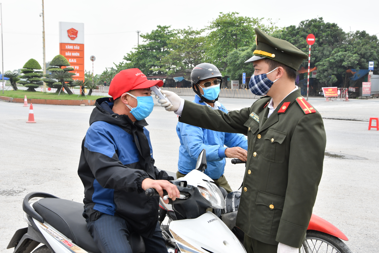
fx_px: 537
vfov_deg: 26.5
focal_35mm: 51
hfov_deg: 38.9
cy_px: 126
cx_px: 190
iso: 400
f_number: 10
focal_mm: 34
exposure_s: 1/200
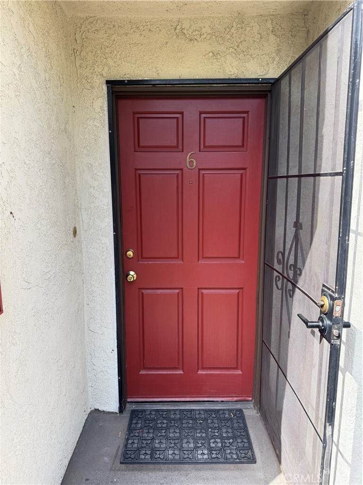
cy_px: 242
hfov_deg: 56.8
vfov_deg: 71.6
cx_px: 182
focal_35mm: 24
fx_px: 336
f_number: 1.78
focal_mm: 6.76
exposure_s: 1/532
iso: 80
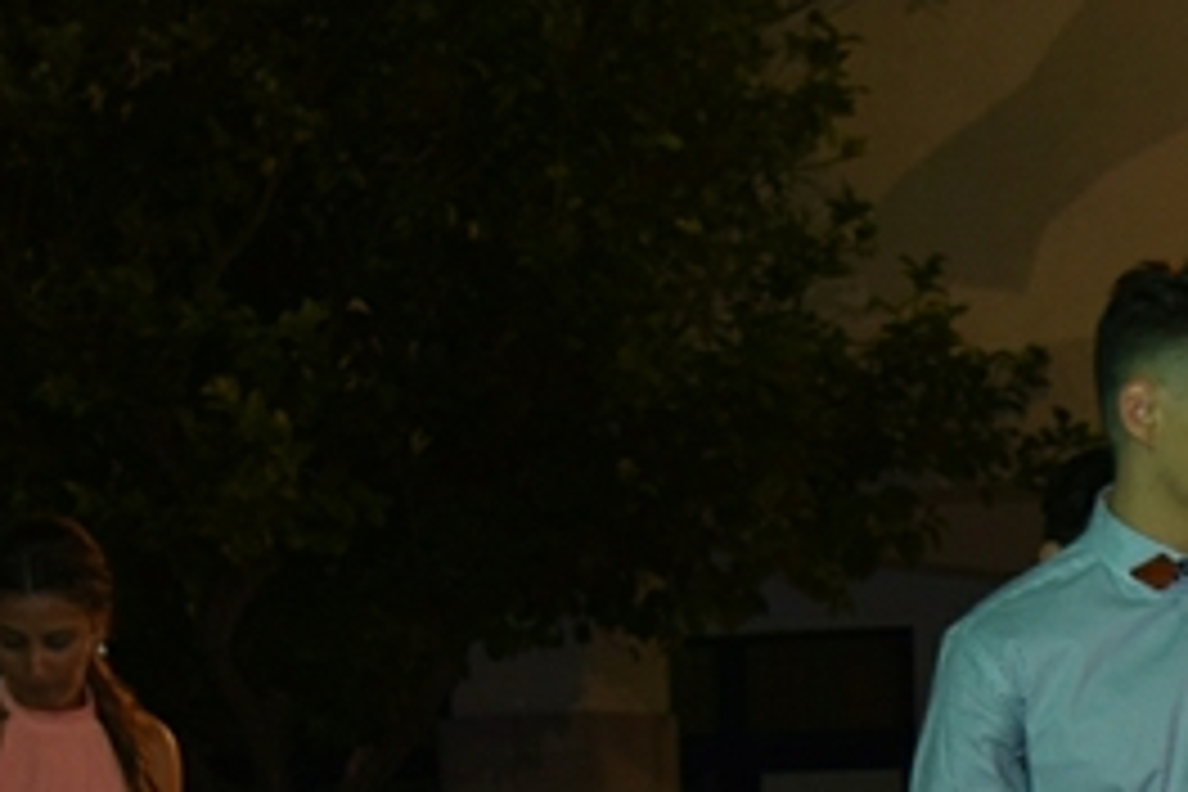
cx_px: 1899
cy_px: 920
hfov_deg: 12.2
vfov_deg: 8.5
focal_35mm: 159
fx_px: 5247
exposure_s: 1/320
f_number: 4.2
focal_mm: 28
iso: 3200
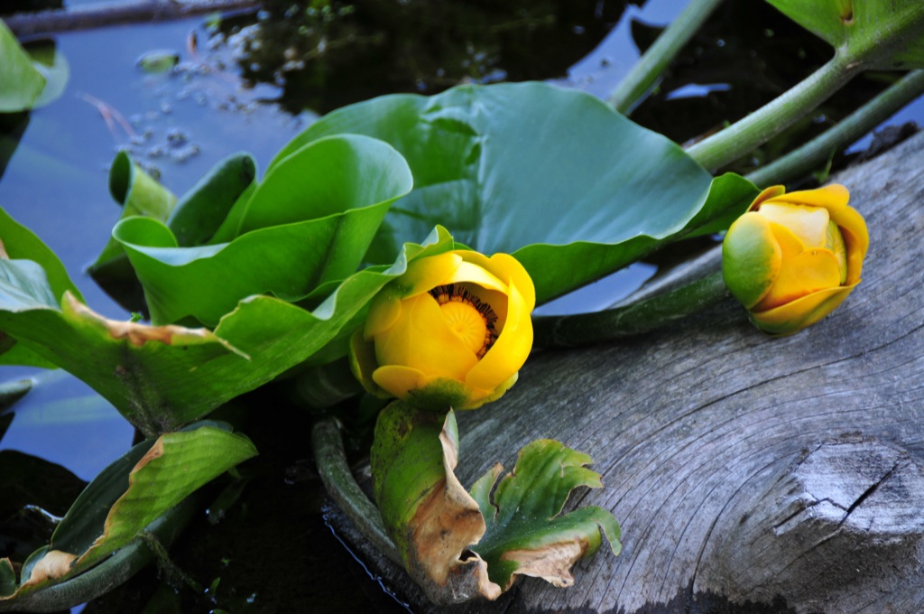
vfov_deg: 4.6
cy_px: 307
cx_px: 462
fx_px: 7690
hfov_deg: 6.9
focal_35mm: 300
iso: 200
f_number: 5.6
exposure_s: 1/40
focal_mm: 200
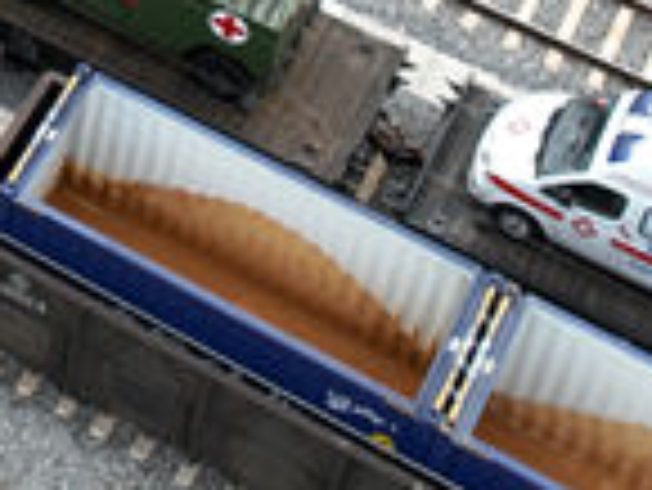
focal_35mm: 142
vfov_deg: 9.3
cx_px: -517
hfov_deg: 12.7
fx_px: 2677
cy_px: -719
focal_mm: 12.29
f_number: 2.8
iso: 110
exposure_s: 1/320
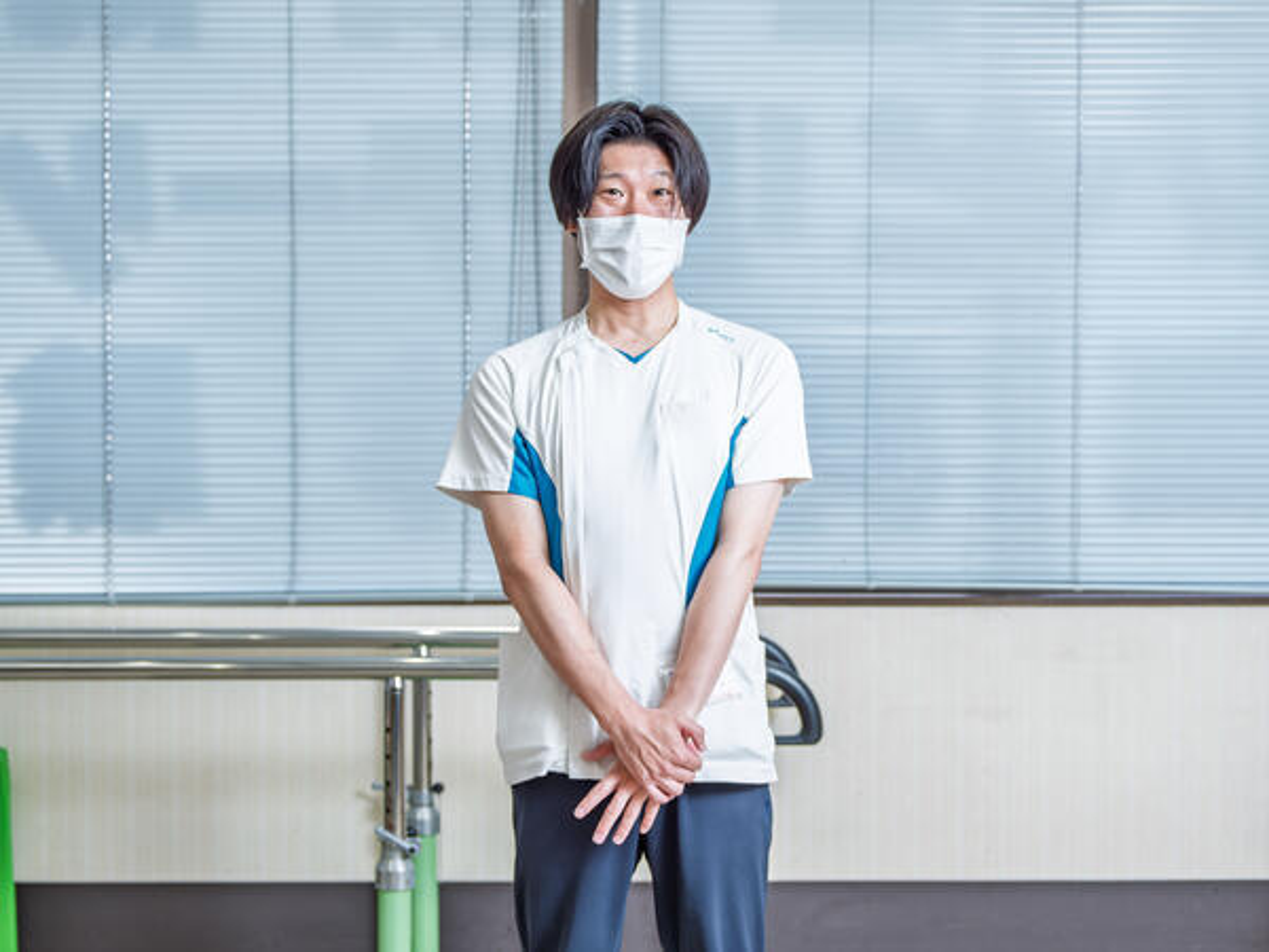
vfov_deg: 21.6
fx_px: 2493
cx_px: 634
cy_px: 476
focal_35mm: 68
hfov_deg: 28.6
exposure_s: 1/250
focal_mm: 34
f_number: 2.5
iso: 250
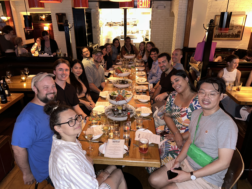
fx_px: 182
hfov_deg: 69.4
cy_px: 92
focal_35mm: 25
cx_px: 123
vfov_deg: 54.9
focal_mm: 6.86
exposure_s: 1/4
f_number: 1.78
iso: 250
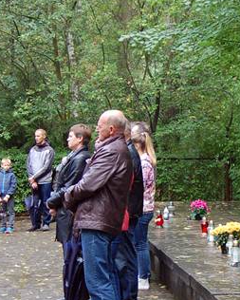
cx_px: 119
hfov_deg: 23.9
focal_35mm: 64
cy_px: 163
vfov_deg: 29.6
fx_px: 568
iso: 400
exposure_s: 1/125
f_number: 5.6
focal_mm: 24
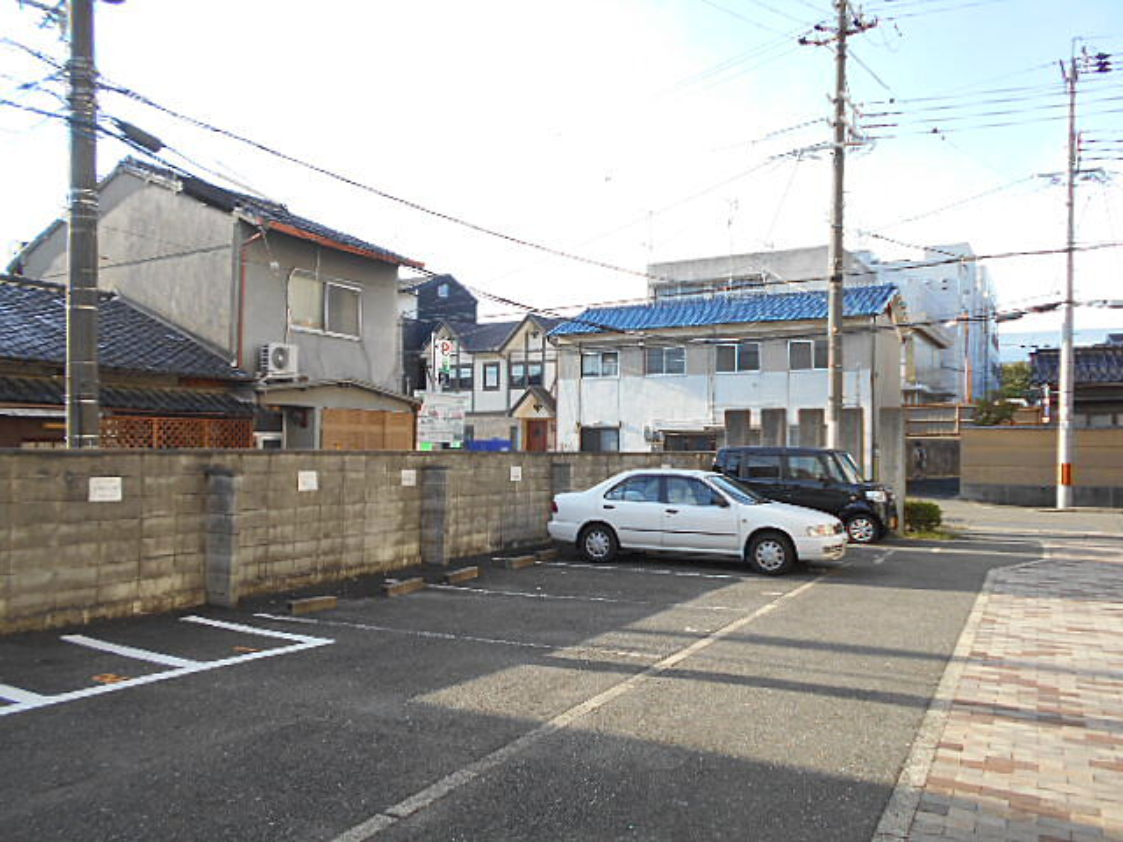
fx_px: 843
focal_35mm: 26
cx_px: 562
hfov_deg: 67.3
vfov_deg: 53.1
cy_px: 421
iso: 80
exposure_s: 1/250
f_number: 3.2
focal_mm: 4.6
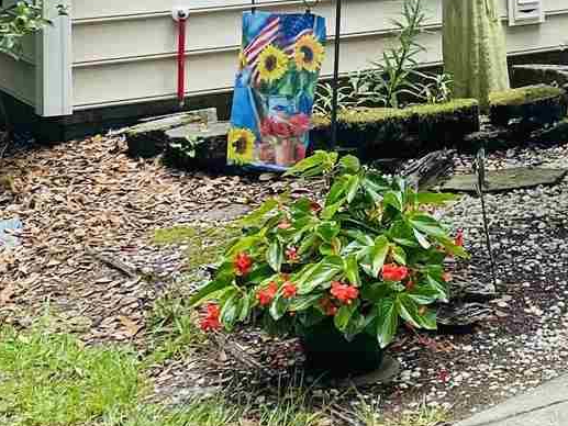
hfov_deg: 16.7
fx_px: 1690
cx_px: 928
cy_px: -141
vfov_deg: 13.8
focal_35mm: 103
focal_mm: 4.25
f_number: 1.8
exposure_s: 1/864
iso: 32
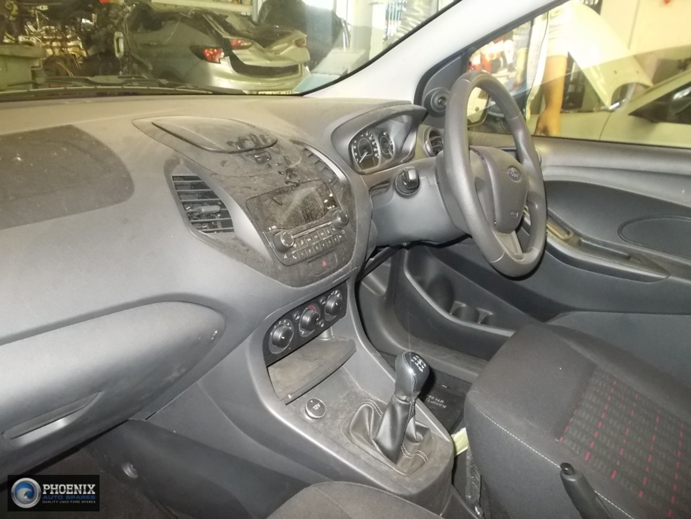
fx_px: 519
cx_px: 346
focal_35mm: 26
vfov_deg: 53.1
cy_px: 260
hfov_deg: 67.3
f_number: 3.2
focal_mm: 4.6
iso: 400
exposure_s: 1/25
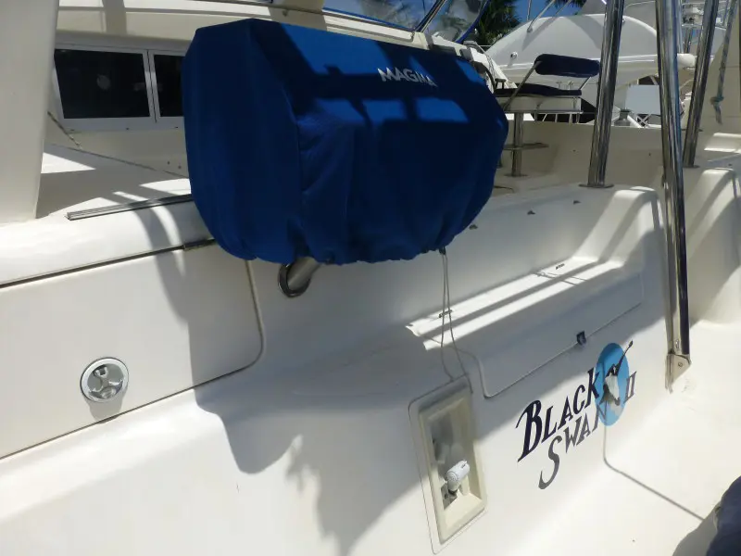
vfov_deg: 56.8
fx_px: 514
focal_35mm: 24
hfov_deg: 71.6
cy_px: 278
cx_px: 370
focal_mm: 4.3
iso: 100
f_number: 4.5
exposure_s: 1/2000
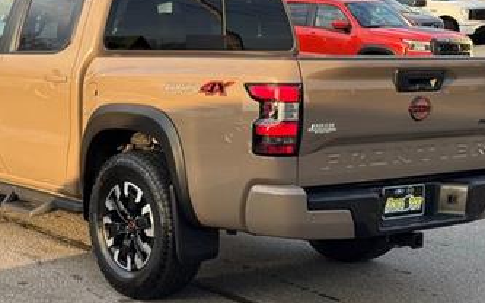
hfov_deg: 26.7
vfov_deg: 16.9
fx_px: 1018
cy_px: 138
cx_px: 192
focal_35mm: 77
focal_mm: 6.76
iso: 64
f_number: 1.78
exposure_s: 1/514
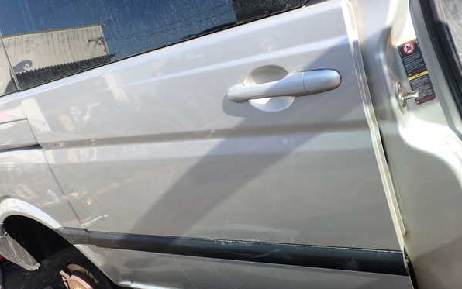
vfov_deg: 39.4
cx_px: 231
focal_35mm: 32
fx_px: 403
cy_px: 159
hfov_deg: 59.6
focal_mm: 5.4
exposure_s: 1/320
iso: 100
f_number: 3.2
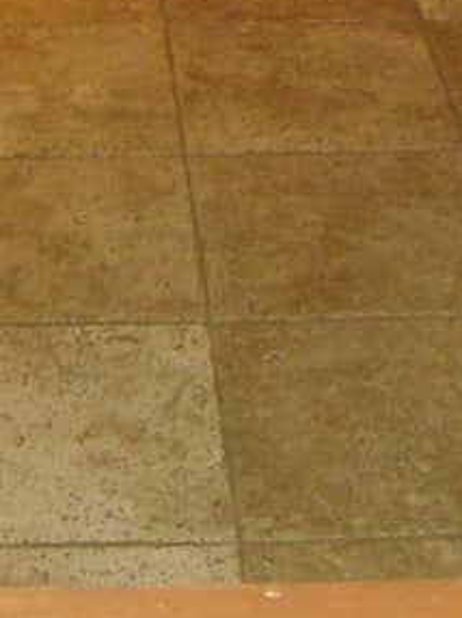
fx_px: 2246
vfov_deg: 14.9
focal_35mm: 126
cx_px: -54
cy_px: -214
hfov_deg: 11.6
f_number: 3.1
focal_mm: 6.3
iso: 400
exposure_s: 1/60
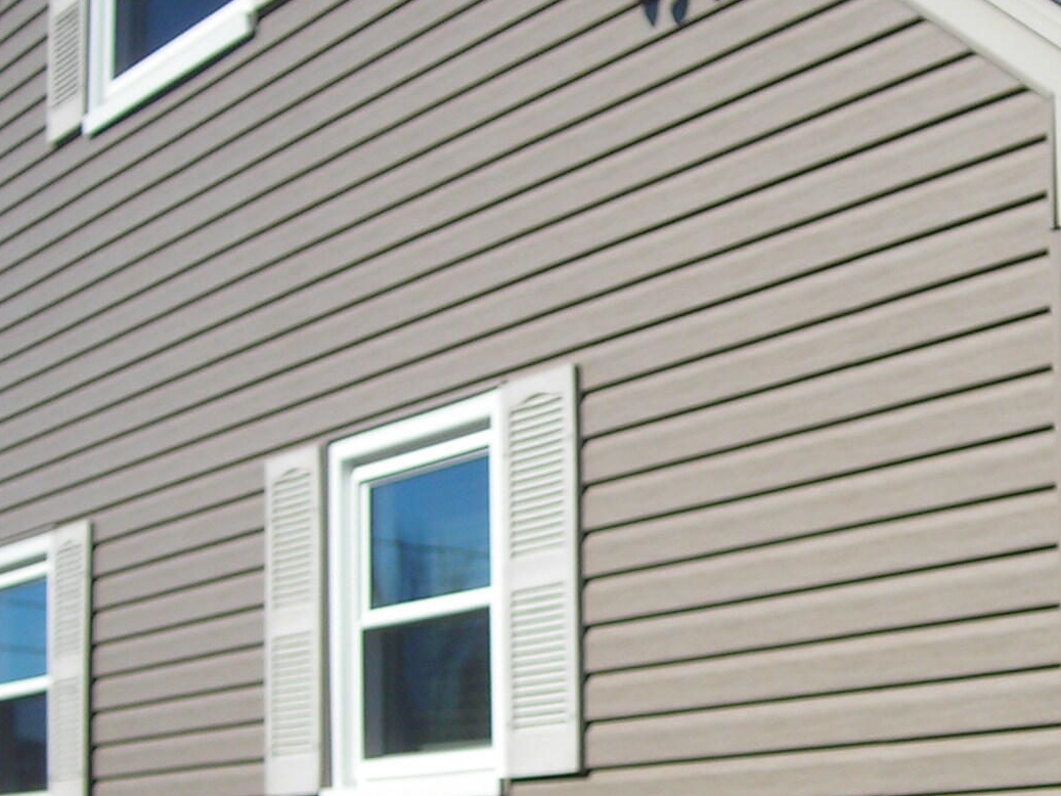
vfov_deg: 15.5
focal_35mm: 95
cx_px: 829
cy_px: 525
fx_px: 2912
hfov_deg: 20.4
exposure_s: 1/185
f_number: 6.4
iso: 50
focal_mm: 6.3
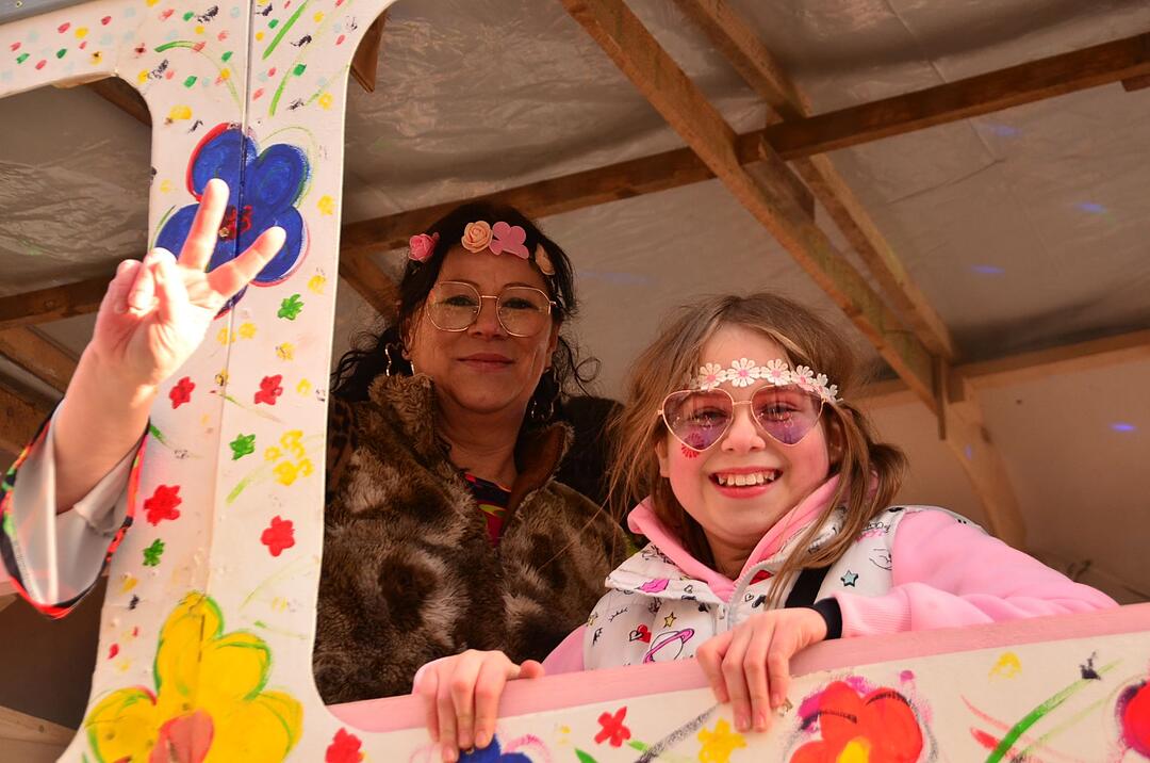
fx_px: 2392
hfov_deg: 27.0
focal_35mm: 75
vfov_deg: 18.1
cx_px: 575
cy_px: 382
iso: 400
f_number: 5.6
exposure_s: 1/320
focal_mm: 50
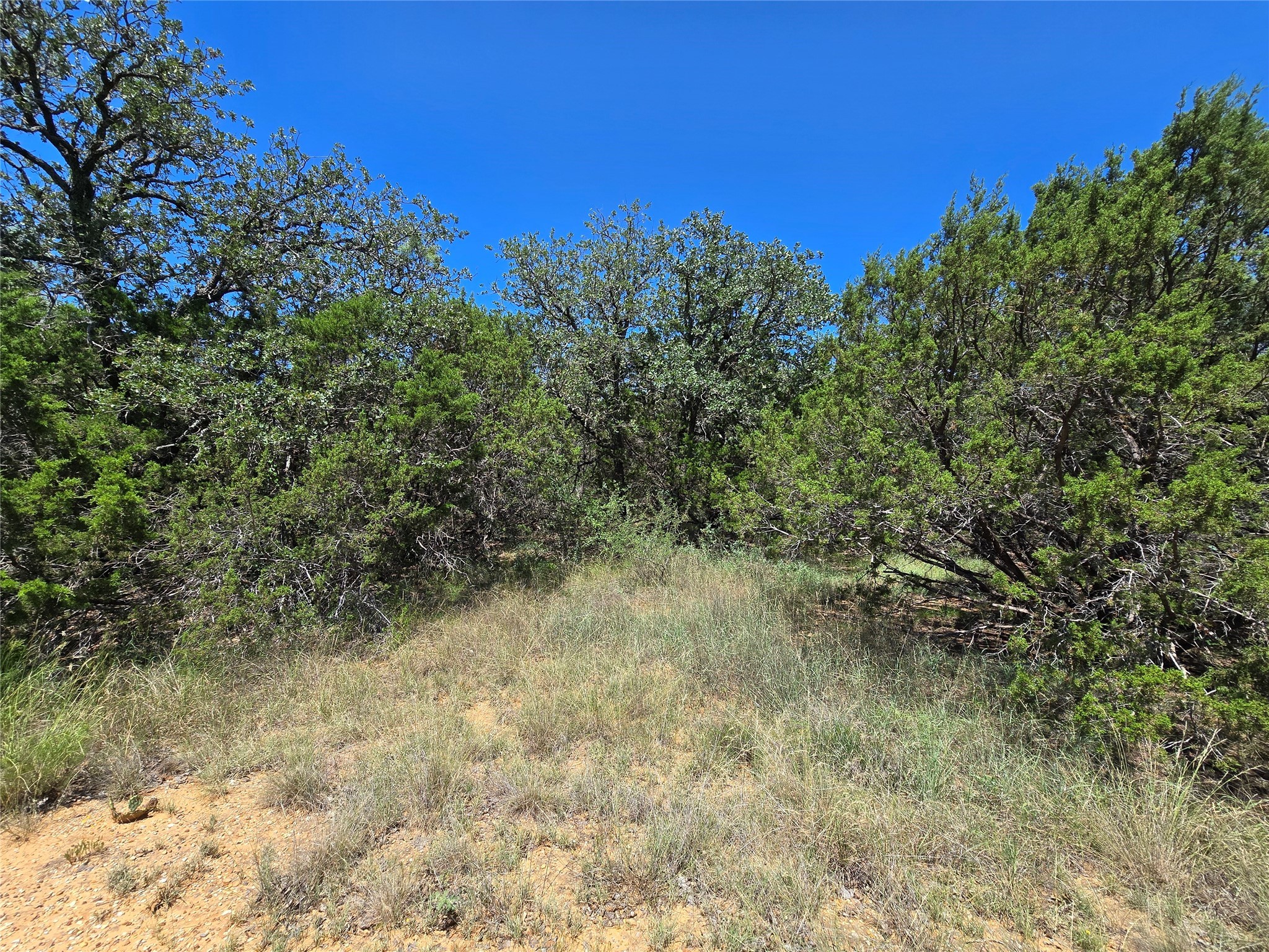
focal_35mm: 13
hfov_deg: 106.2
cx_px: 634
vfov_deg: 89.9
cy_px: 476
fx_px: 477
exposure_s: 1/1402
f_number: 2.2
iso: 50
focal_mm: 2.2
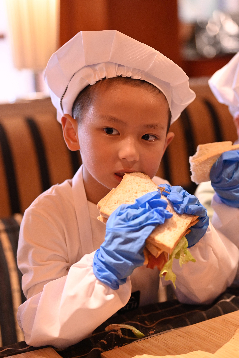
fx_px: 778
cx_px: 120
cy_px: 179
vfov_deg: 26.0
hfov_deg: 17.5
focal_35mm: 78
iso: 3200
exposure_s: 1/125
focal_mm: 78
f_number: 2.8
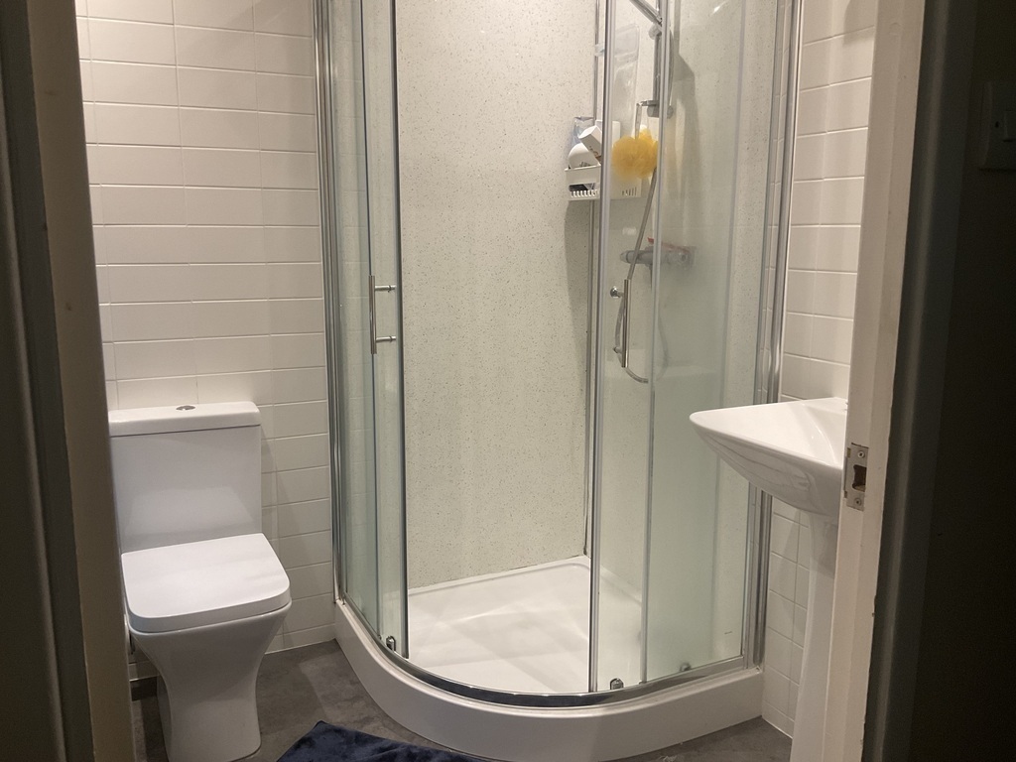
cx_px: 508
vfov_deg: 48.2
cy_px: 381
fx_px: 851
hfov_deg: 61.7
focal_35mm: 29
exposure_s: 1/50
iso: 64
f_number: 1.8
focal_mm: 3
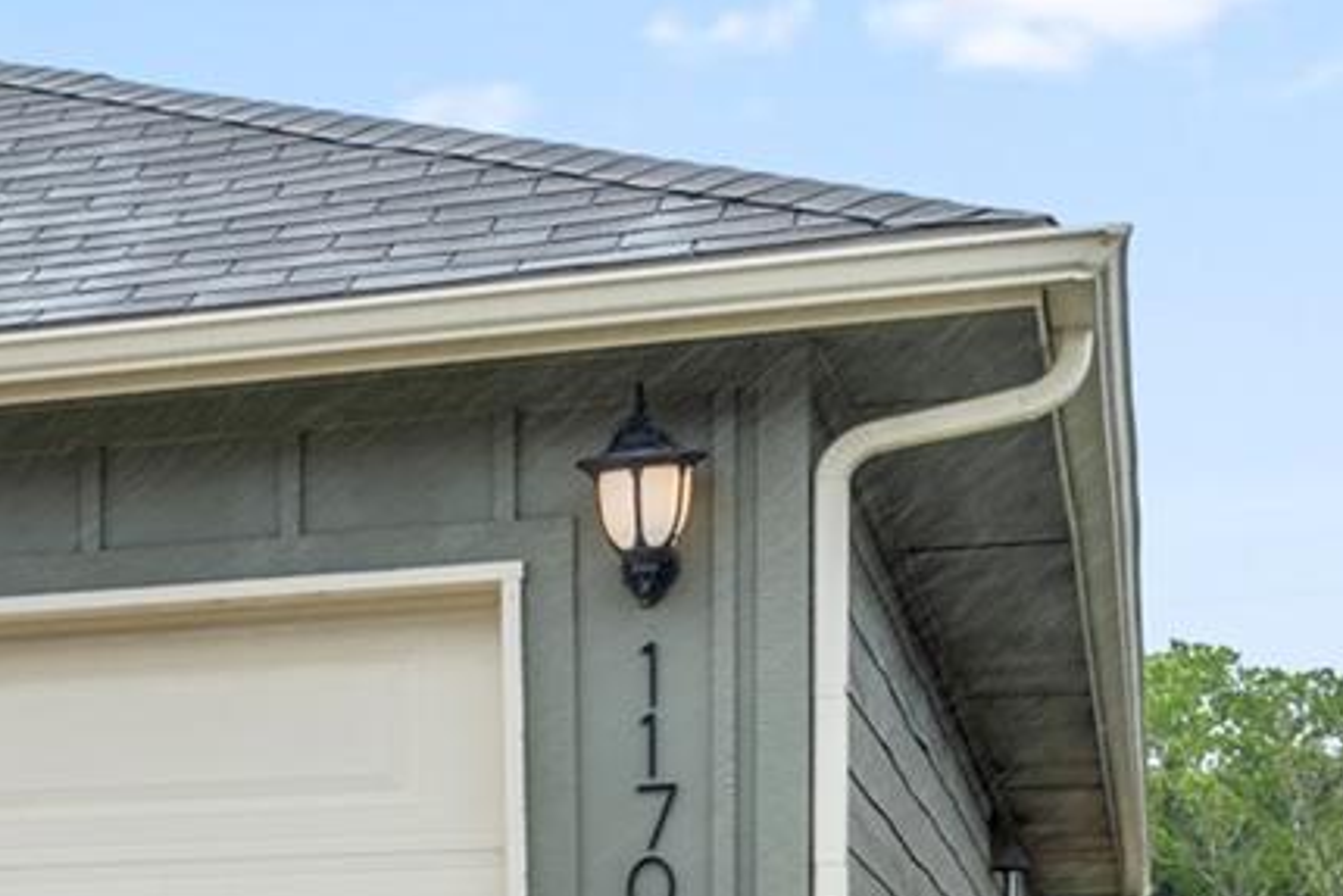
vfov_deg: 13.5
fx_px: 3732
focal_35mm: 100
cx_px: -1256
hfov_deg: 16.3
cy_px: 929
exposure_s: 1/125
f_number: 8
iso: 100
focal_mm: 21
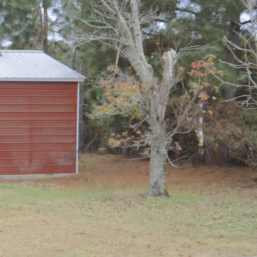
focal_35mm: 90
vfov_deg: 19.2
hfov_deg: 16.5
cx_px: -188
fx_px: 756
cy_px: 169
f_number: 5.6
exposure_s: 1/125
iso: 100
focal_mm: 20
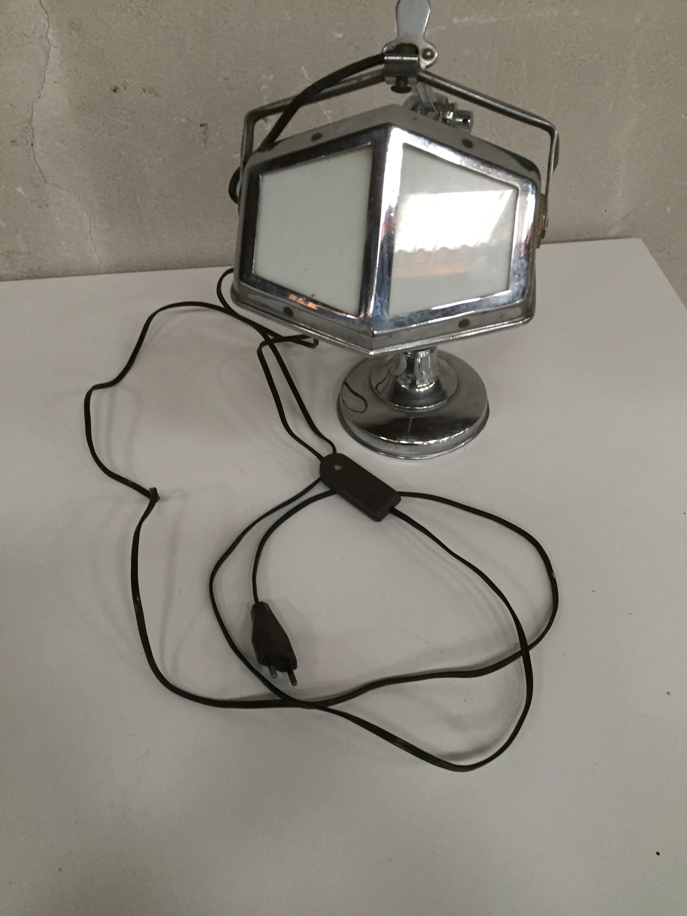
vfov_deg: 61.7
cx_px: 344
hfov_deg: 48.2
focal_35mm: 29
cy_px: 458
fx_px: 767
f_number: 2.2
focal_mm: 4.15
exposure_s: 1/33
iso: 250
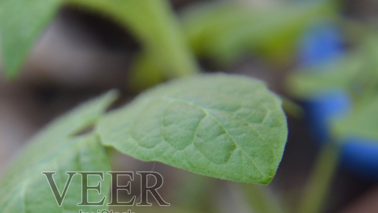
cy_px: 198
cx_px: 106
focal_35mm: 128
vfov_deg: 9.4
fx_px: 1283
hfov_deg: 16.7
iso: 400
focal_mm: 50
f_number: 5
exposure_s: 1/125
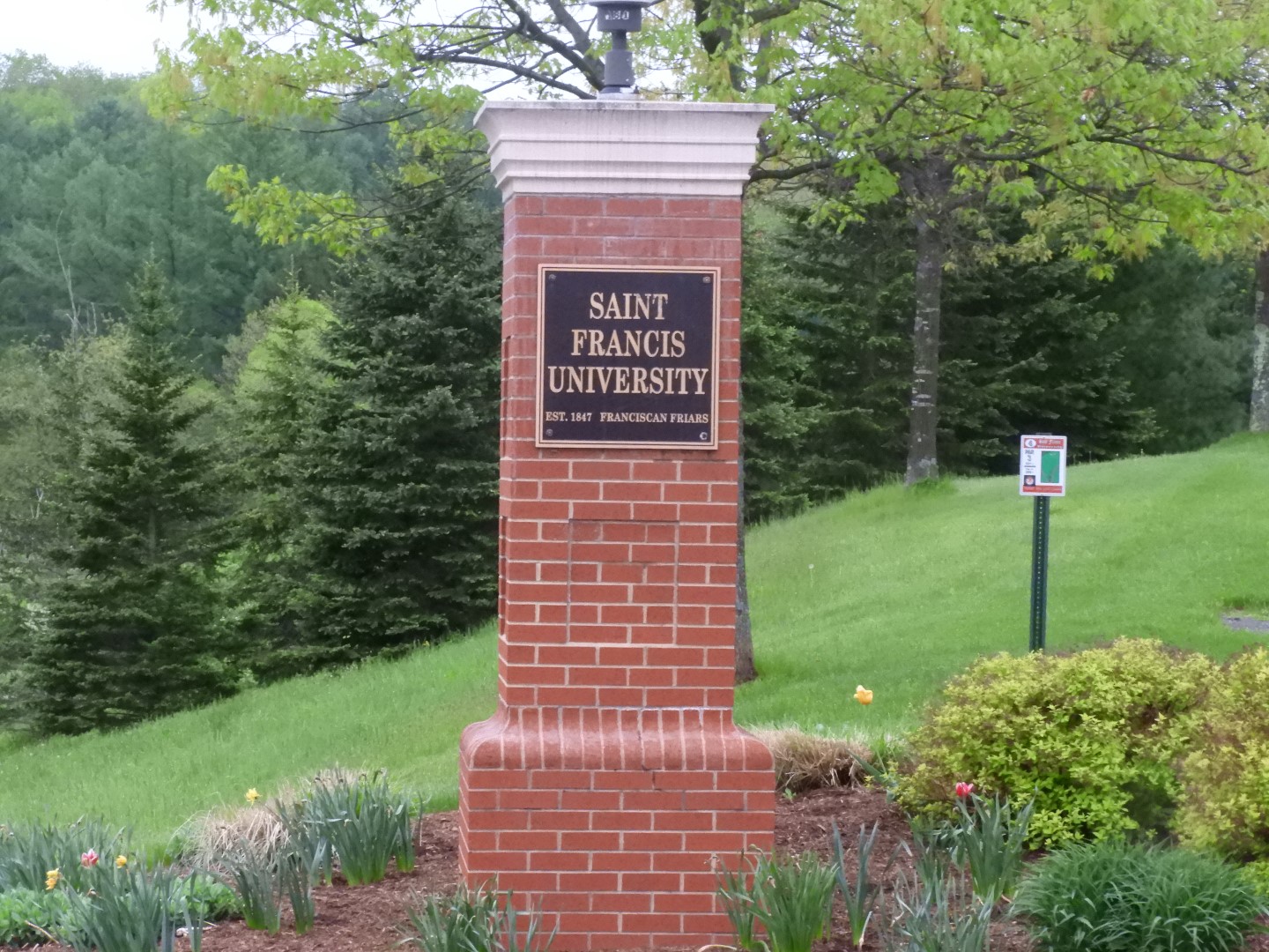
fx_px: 4582
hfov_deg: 15.8
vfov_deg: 11.9
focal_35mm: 125
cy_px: 476
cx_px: 634
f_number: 8
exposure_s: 1/60
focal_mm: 22.4
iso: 1600
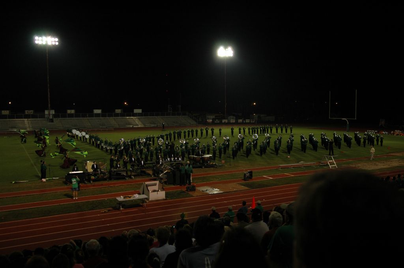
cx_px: 202
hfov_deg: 57.3
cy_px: 134
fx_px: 370
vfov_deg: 39.9
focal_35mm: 33
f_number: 2.8
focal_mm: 22
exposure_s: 1/60
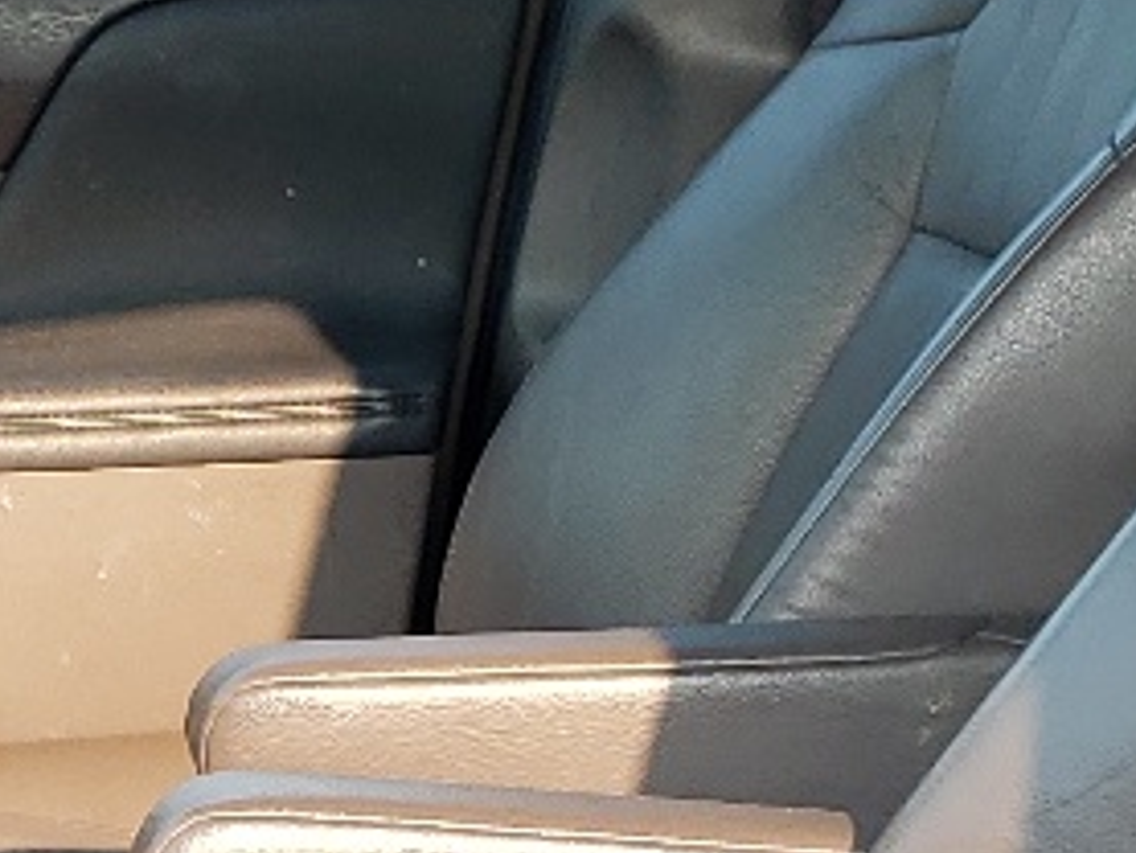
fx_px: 4925
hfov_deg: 12.8
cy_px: 1066
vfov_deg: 9.7
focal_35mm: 150
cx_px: -205
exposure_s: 1/323
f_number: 1.5
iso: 50
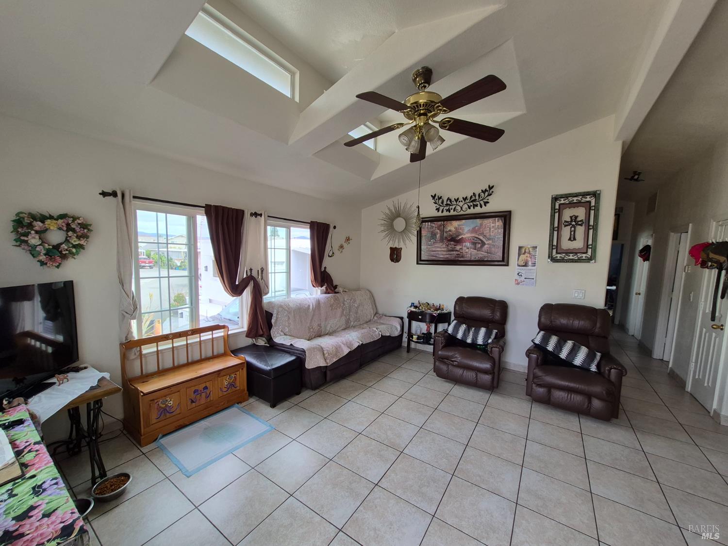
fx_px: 273
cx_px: 364
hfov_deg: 106.2
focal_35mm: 13
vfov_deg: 89.9
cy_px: 273
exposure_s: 1/120
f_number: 2.2
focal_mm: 1.74
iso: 50
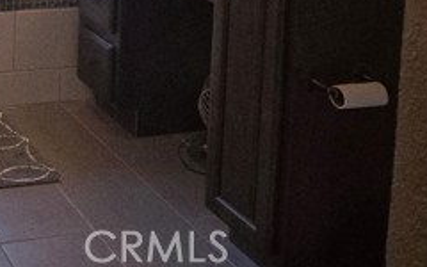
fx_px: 756
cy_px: -155
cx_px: -133
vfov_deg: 17.6
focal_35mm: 65
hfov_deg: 26.5
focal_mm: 6.3
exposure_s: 1/120
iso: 125
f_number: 1.7
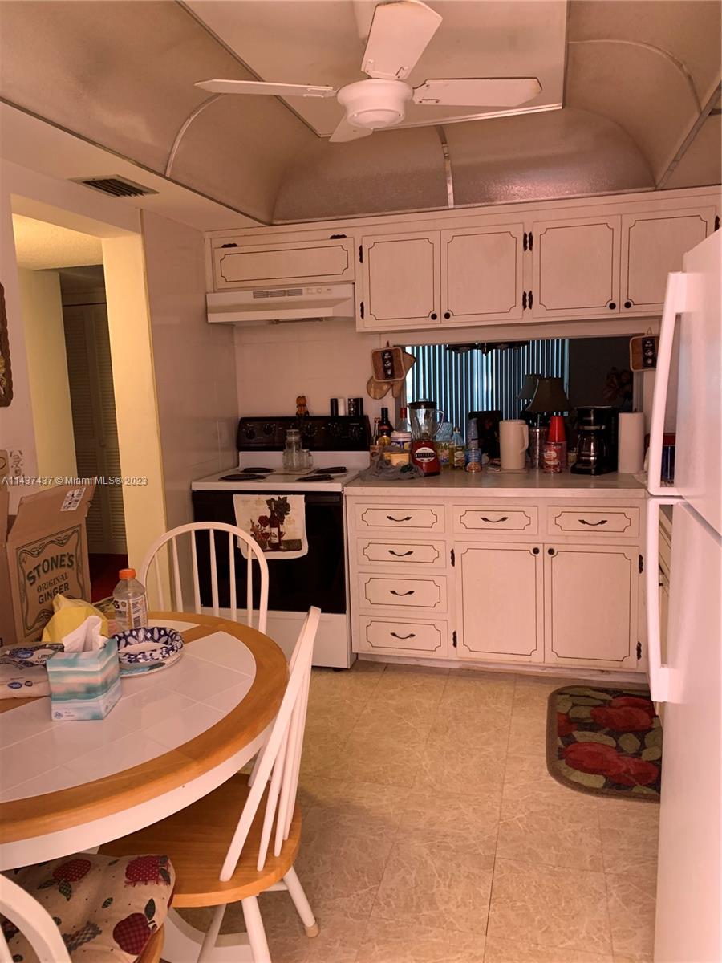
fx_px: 723
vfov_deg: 67.3
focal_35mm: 26
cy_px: 482
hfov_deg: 53.1
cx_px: 361
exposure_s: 1/60
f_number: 1.8
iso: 200
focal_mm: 4.25
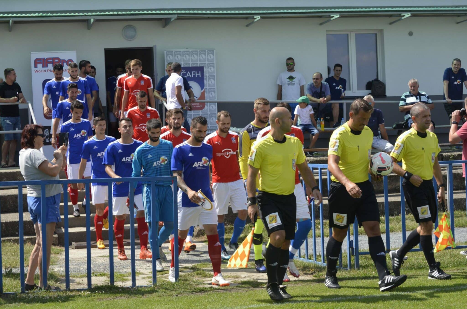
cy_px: 154
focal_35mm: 82
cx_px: 234
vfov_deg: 16.5
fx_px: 1068
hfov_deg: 24.7
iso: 125
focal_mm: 55
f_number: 8
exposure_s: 1/250
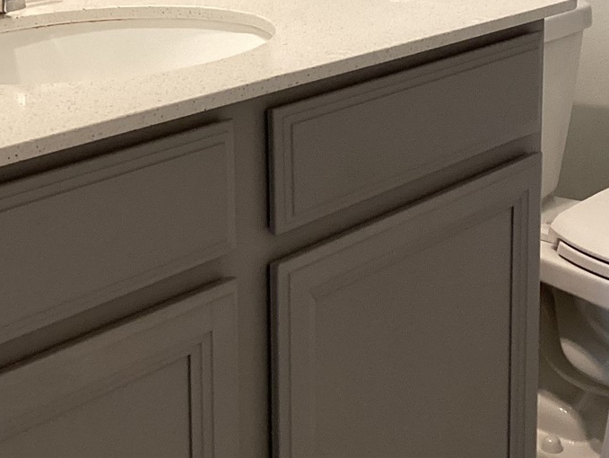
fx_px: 1285
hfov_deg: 26.5
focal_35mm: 73
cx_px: 408
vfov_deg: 19.5
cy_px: -13
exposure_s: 1/60
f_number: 2.4
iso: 200
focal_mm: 3.3
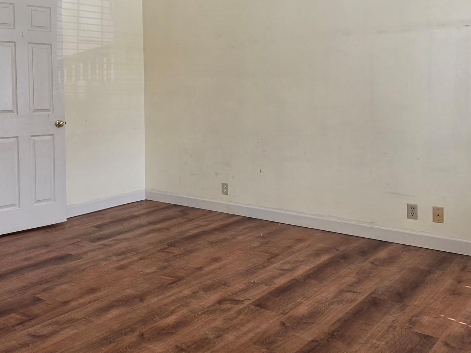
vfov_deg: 38.3
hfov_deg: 49.5
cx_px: 167
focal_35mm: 37
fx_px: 503
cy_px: 124
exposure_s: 1/120
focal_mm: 6.3
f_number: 1.7
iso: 40
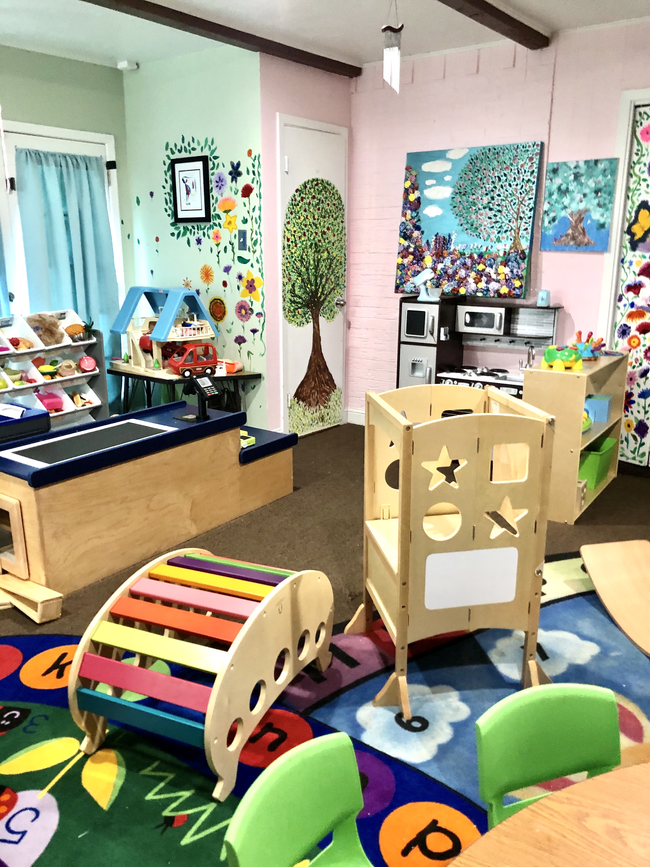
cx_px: 325
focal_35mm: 28
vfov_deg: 63.4
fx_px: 701
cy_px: 434
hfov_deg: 49.7
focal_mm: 3.99
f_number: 1.8
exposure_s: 1/7
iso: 80
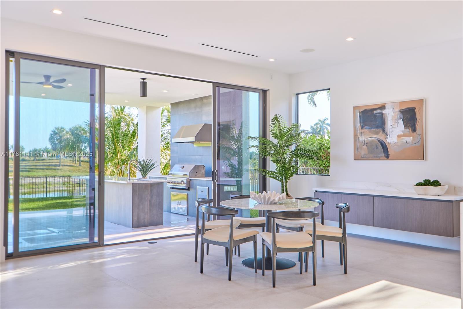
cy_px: 154
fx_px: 424
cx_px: 232
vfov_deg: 40.0
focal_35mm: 33
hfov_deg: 57.2
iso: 160
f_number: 9
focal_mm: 22
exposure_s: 1/38
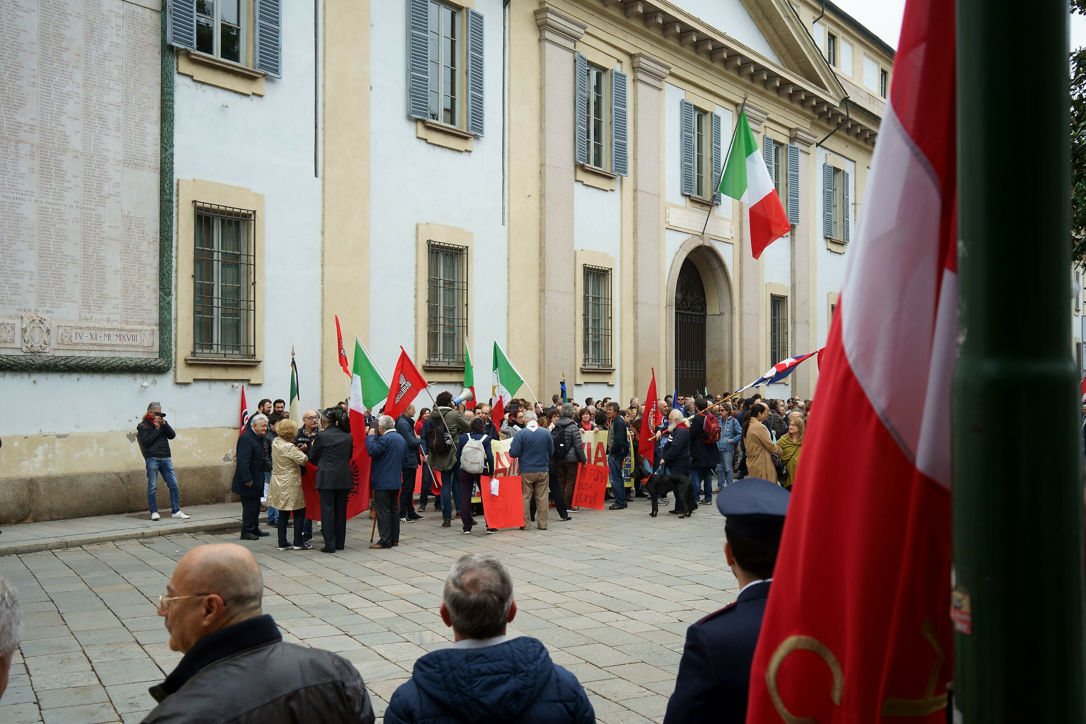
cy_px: 362
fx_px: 1056
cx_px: 543
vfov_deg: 37.9
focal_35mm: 35
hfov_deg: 54.4
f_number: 6.3
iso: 200
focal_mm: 35
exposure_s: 1/200
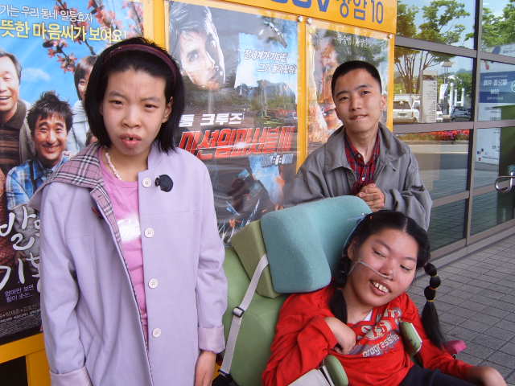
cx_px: 258
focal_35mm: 37
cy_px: 193
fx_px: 550
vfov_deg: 38.7
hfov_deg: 50.1
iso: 63
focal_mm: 6.2
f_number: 6
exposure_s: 1/60
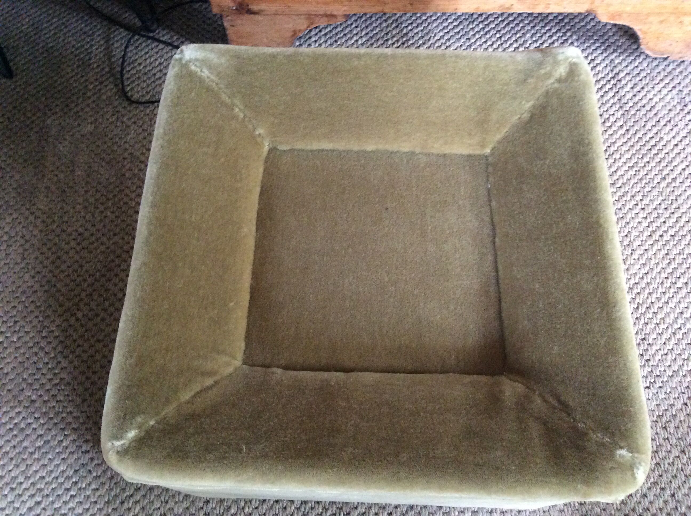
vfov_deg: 44.1
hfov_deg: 56.9
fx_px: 638
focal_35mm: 32
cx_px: 346
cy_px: 258
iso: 320
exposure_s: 1/25
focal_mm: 3.3
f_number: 2.4
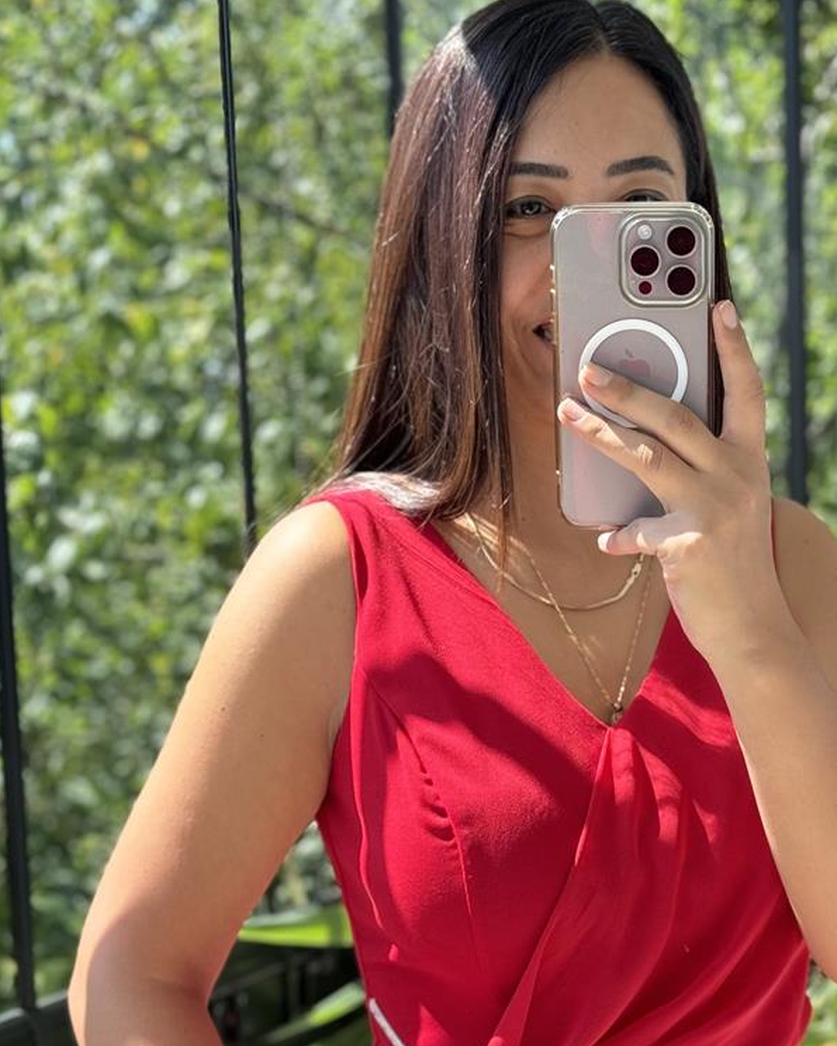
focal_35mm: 84
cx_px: 651
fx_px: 2602
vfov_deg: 22.3
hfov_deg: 18.1
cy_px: 886
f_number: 1.78
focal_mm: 6.76
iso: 64
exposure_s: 1/228
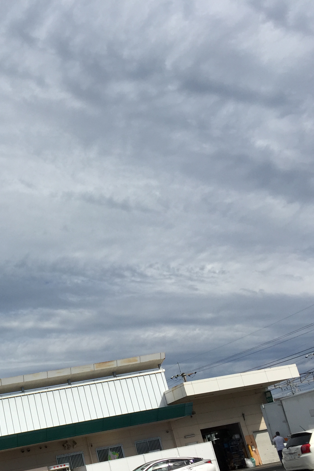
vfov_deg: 41.8
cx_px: 16
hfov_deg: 27.3
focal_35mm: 47
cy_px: 273
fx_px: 615
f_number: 2.2
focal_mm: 4.15
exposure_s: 1/4405
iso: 32
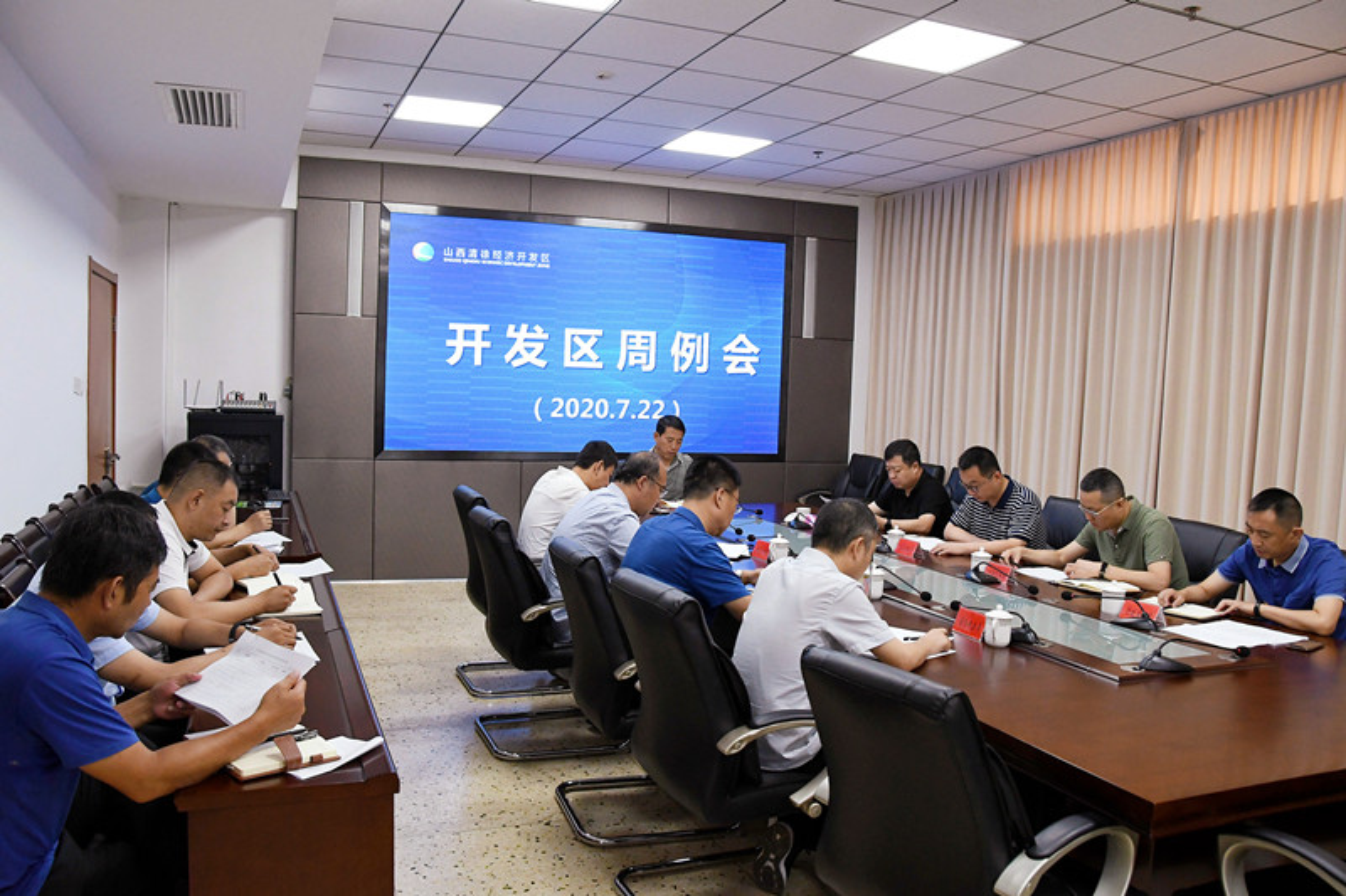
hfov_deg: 67.4
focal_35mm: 27
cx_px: 673
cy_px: 448
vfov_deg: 47.9
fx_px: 1009
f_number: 5.6
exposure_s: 1/125
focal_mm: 18
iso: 2000
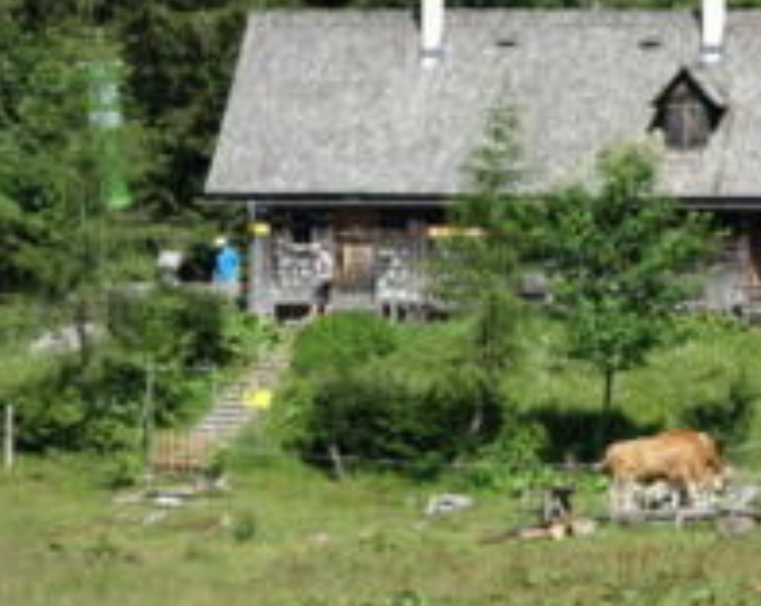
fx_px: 7084
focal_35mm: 315
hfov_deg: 6.1
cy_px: 475
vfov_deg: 4.9
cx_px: 740
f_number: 5.6
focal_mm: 37.1
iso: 125
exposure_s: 1/320
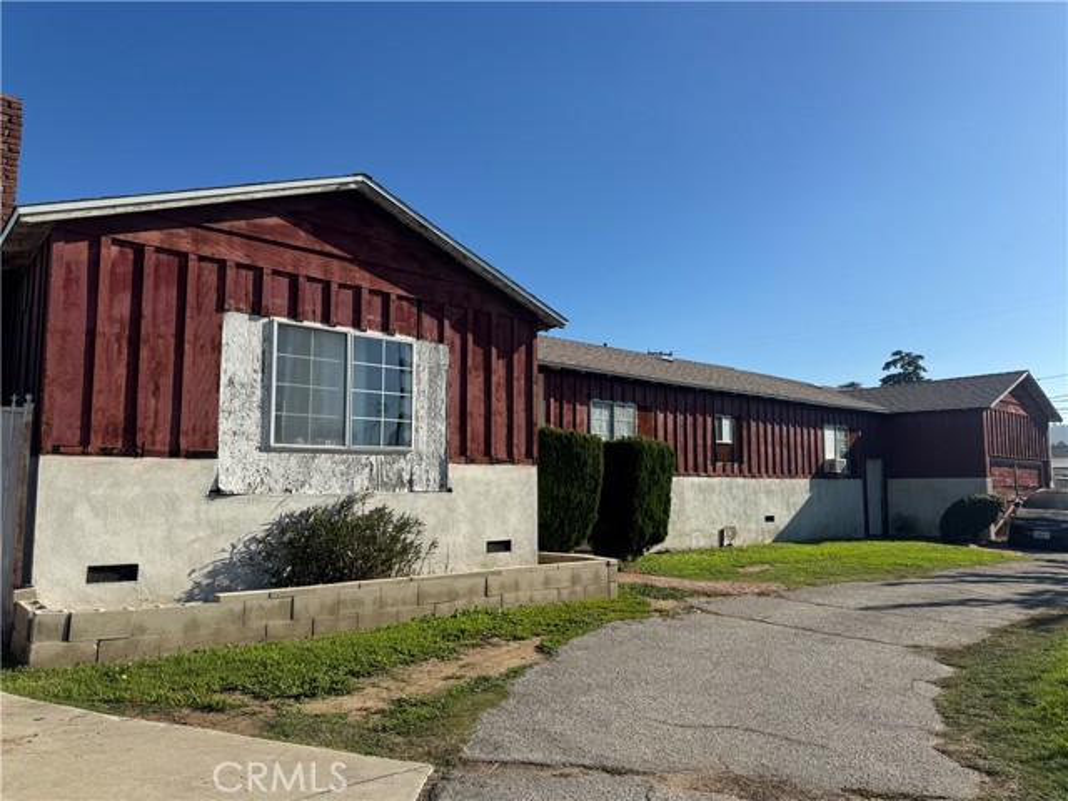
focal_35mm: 24
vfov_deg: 56.8
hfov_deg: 71.6
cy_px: 400
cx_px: 534
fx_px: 740
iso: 80
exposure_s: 1/6410
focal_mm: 6.76
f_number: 1.78
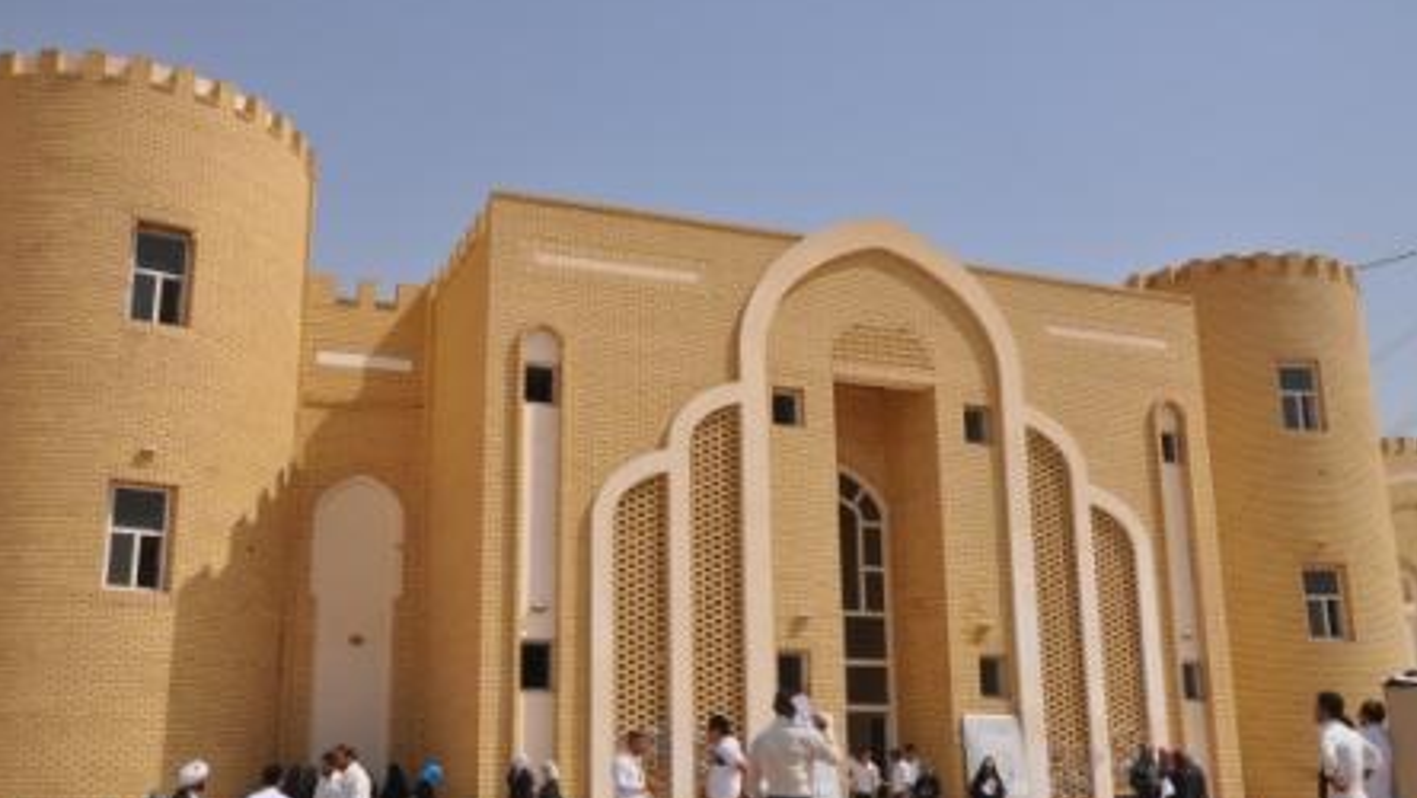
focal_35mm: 38
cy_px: 453
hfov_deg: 52.8
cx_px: 705
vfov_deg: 31.2
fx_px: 1428
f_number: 16
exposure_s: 1/200
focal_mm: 24
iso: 200
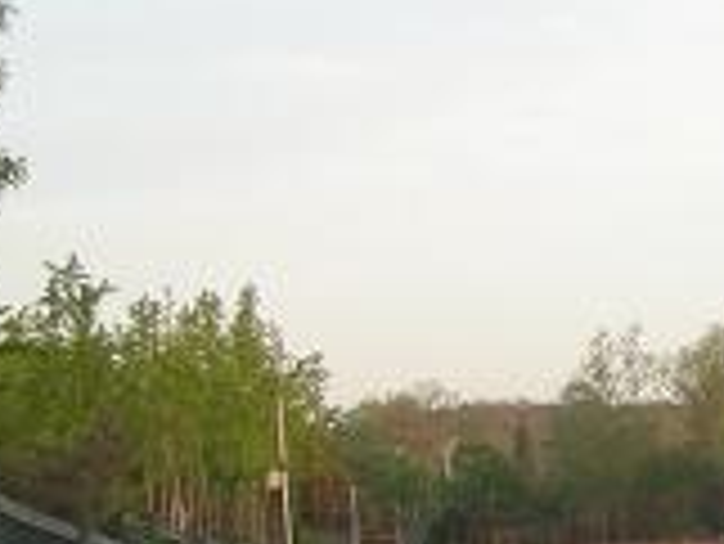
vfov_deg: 8.7
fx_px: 3537
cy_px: 638
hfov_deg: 11.0
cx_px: 1246
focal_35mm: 169
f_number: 2.8
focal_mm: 5.7
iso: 50
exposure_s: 1/84
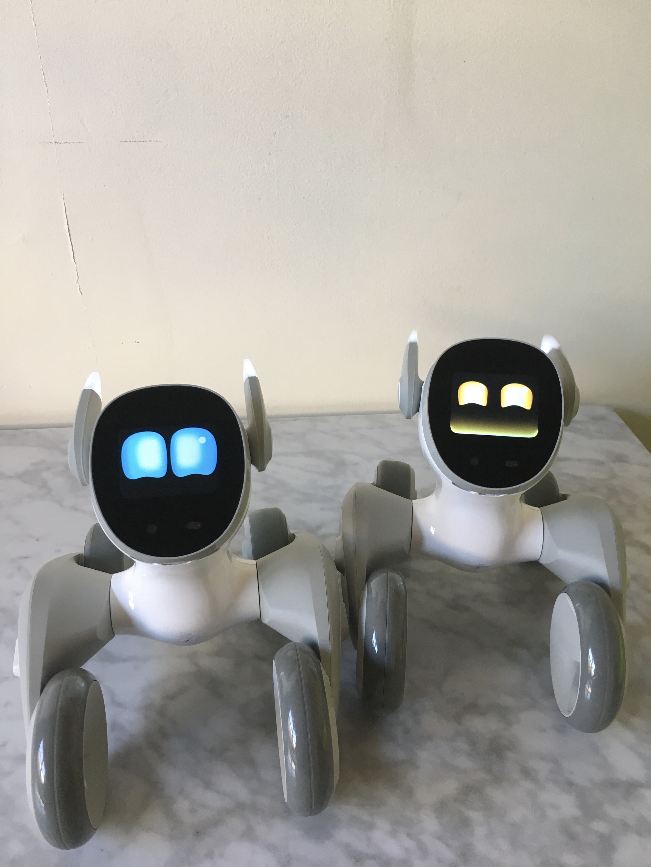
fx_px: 727
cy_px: 434
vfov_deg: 61.7
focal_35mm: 29
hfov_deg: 48.2
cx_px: 326
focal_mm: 4.15
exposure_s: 1/33
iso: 64
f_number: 2.2
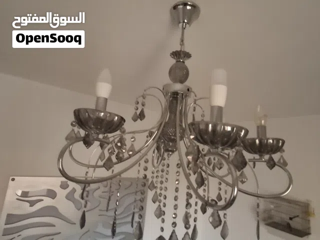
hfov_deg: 94.5
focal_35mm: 16
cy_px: 120
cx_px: 160
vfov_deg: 78.1
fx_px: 148
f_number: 2.2
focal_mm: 1.64
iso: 320
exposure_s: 1/25
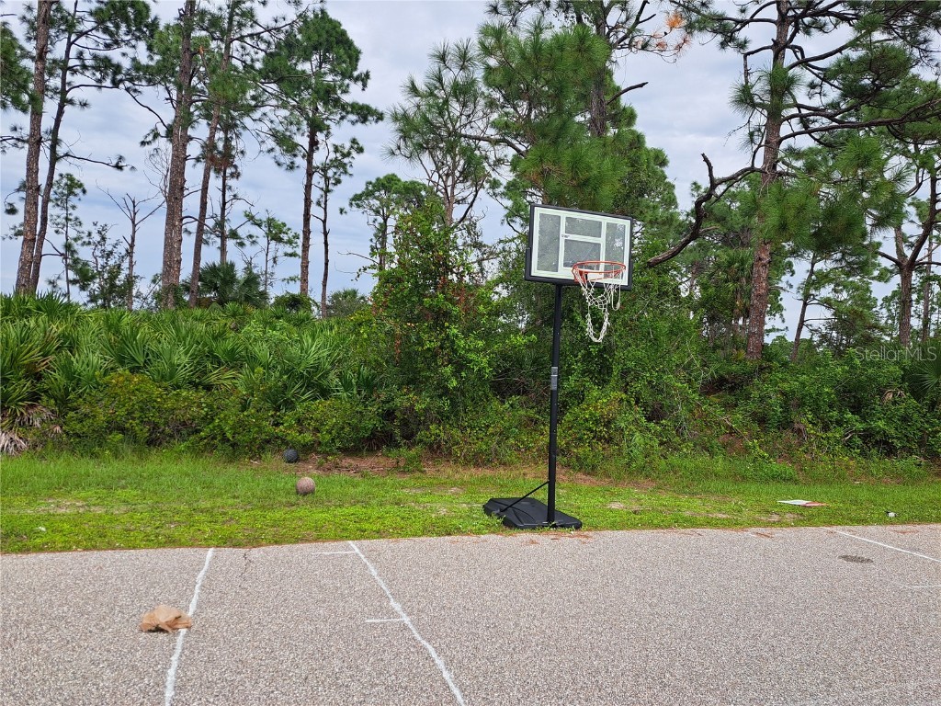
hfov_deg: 71.6
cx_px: 470
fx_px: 652
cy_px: 353
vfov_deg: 56.8
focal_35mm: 24
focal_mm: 5.23
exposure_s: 1/1767
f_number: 1.8
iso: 50
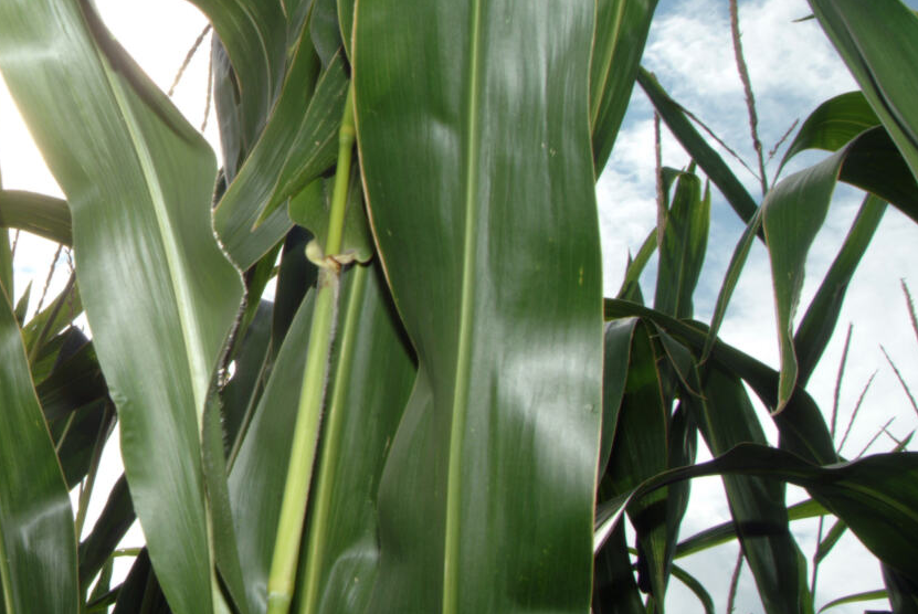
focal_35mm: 52
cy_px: 209
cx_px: 107
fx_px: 1327
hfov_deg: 36.0
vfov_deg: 25.9
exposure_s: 1/125
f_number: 11
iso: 100
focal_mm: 18
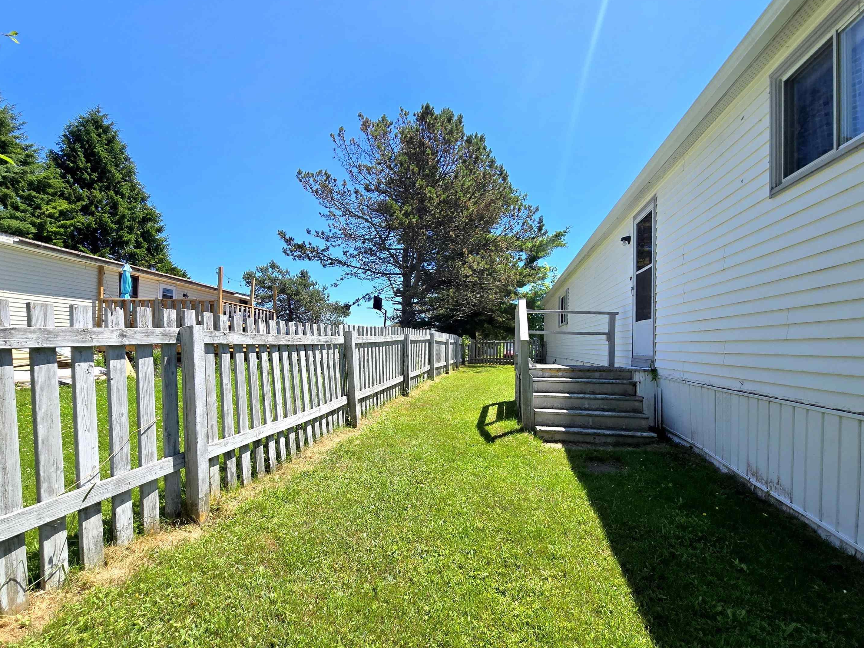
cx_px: 445
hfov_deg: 102.0
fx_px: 349
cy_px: 340
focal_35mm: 14
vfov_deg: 85.6
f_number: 2.2
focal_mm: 2.2
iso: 50
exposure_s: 1/1497
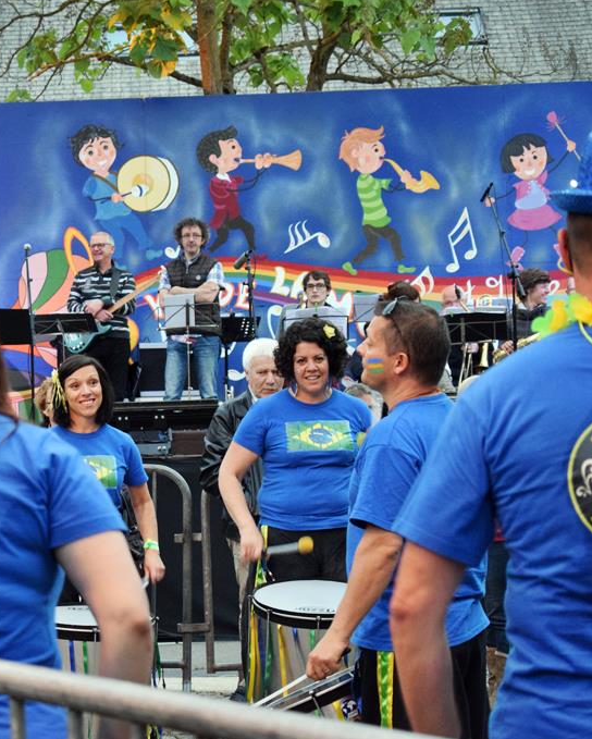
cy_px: 370
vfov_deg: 16.5
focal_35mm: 117
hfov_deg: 13.1
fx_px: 2554
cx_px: 36
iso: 3200
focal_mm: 55
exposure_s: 1/60
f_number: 5.6
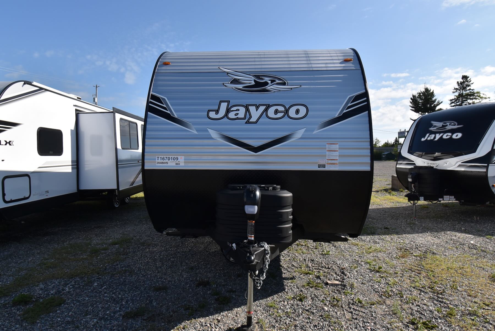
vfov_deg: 67.5
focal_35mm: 18
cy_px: 166
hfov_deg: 89.9
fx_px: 248
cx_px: 248
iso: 200
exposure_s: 1/400
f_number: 10
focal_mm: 12
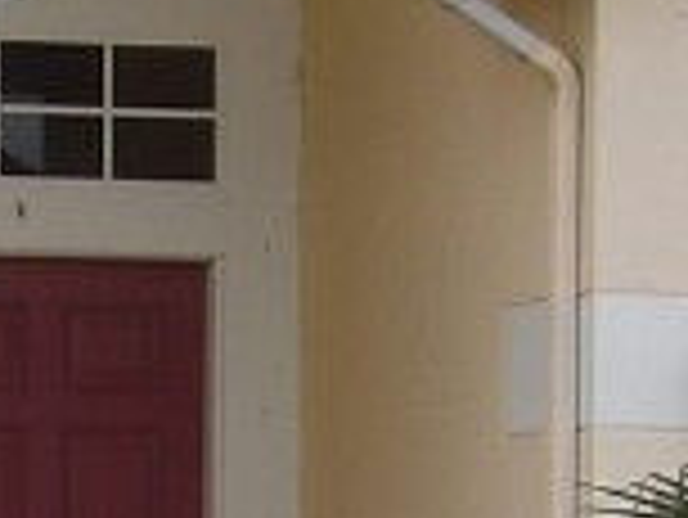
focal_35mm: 354
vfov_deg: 4.2
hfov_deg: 5.6
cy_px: 541
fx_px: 7041
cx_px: -99
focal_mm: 9.5
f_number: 3.9
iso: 100
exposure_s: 1/229
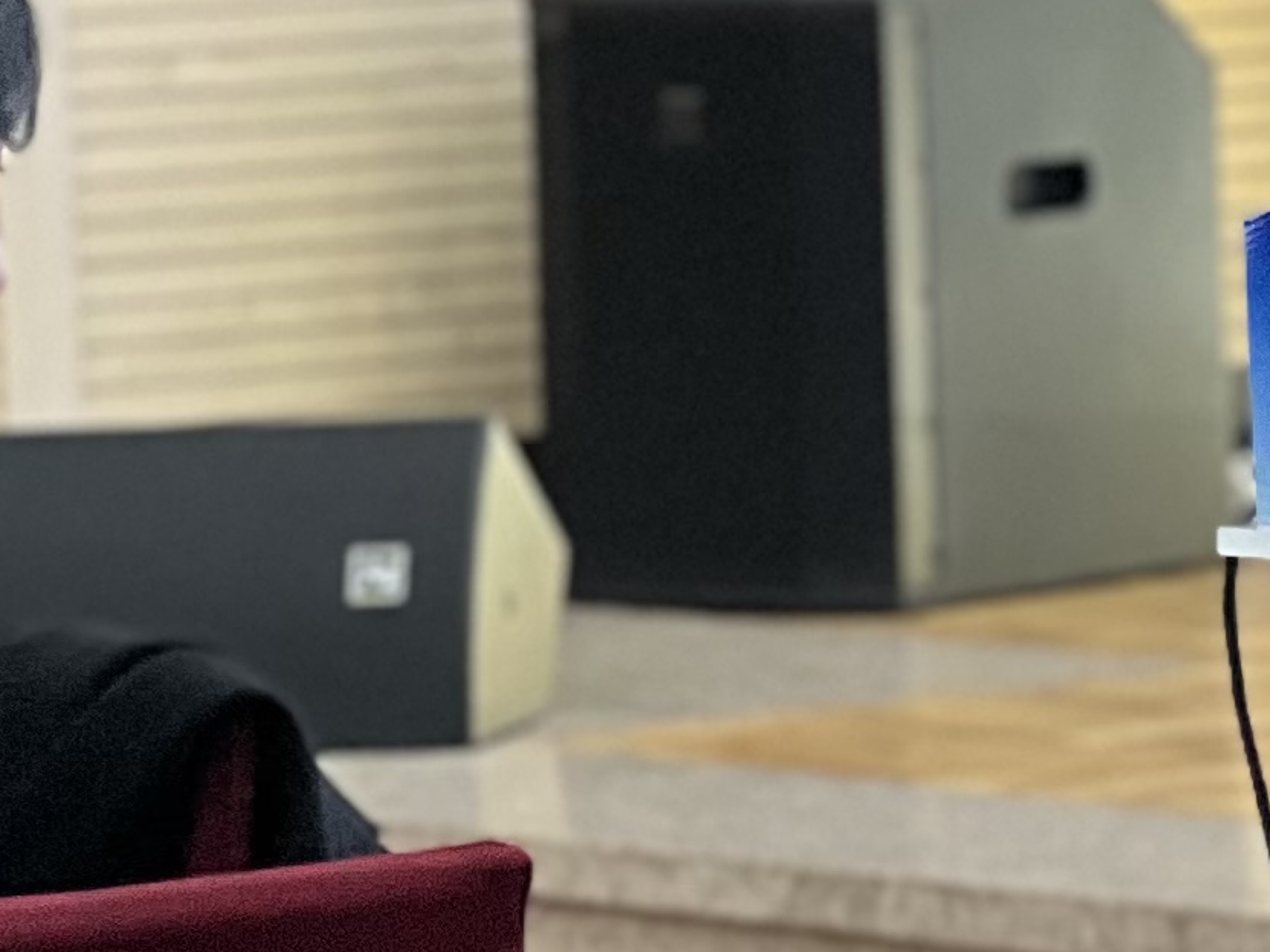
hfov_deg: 5.2
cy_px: 163
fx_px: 13685
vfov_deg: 4.0
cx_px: 2697
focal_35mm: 373
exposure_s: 1/60
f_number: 2.8
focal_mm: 9
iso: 125
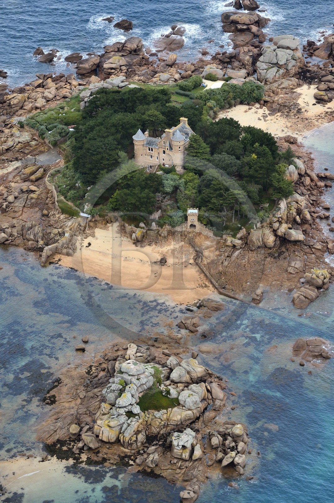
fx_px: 1812
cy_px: 252
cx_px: 167
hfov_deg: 10.5
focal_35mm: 130
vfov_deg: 15.8
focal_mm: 130
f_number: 8
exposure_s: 1/800
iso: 800
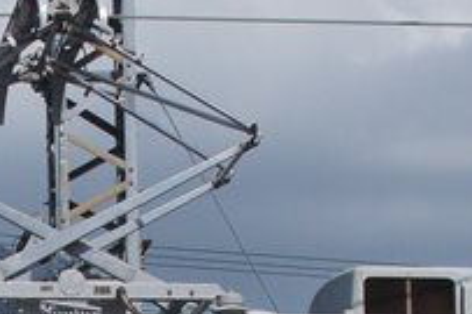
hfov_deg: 8.6
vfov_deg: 5.5
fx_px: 3144
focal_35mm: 240
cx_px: 47
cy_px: 705
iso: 400
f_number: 9
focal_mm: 30
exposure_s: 1/1600
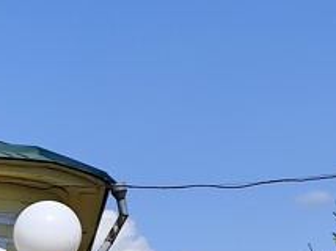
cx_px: -433
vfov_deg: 6.7
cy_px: 391
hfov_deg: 8.4
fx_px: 2104
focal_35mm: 217
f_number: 1.65
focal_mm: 6.19
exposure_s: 1/1827
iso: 50
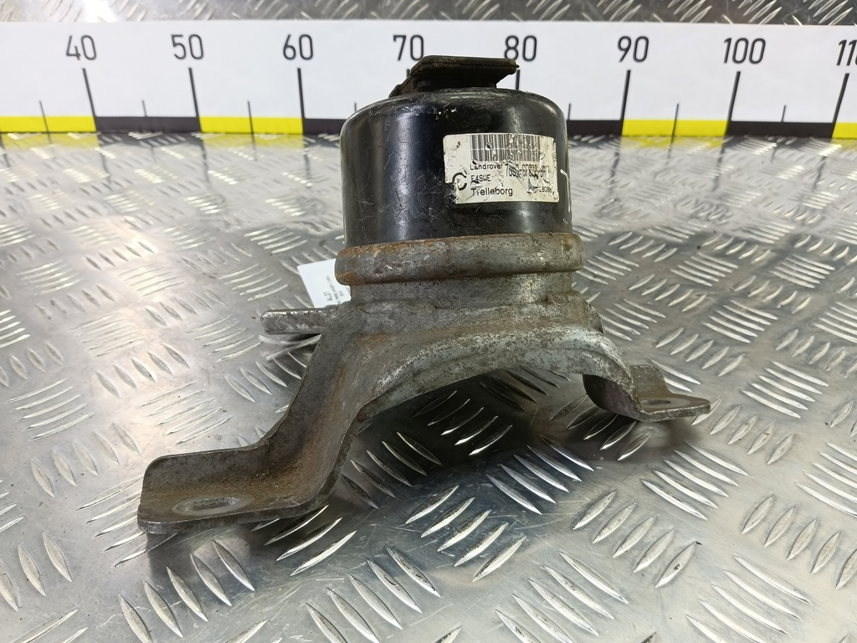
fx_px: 569
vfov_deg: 58.9
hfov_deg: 73.9
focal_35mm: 23
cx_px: 428
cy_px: 322
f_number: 1.6
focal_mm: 4.11
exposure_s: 1/50
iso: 150
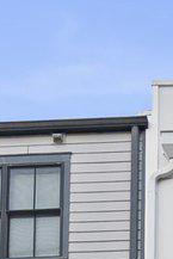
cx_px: 260
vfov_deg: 16.4
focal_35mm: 113
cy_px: 400
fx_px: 813
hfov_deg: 11.6
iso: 80
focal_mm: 16
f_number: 5
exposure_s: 1/100
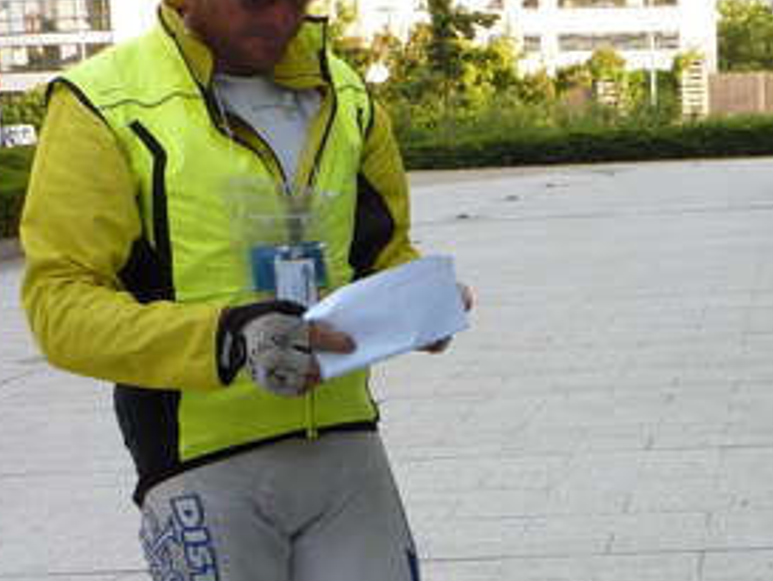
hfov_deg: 21.8
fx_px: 1966
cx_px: 671
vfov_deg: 16.6
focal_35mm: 88
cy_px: 516
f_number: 3.6
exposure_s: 1/60
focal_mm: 6.5
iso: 80
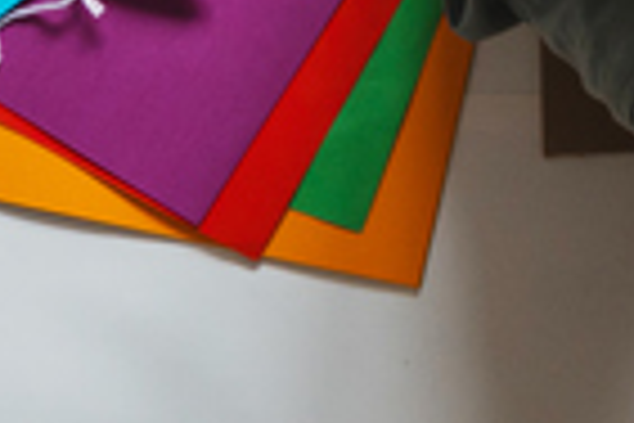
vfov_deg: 7.4
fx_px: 3082
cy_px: -511
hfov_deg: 10.4
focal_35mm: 175
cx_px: 1457
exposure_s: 1/80
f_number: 4.5
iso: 500
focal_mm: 34
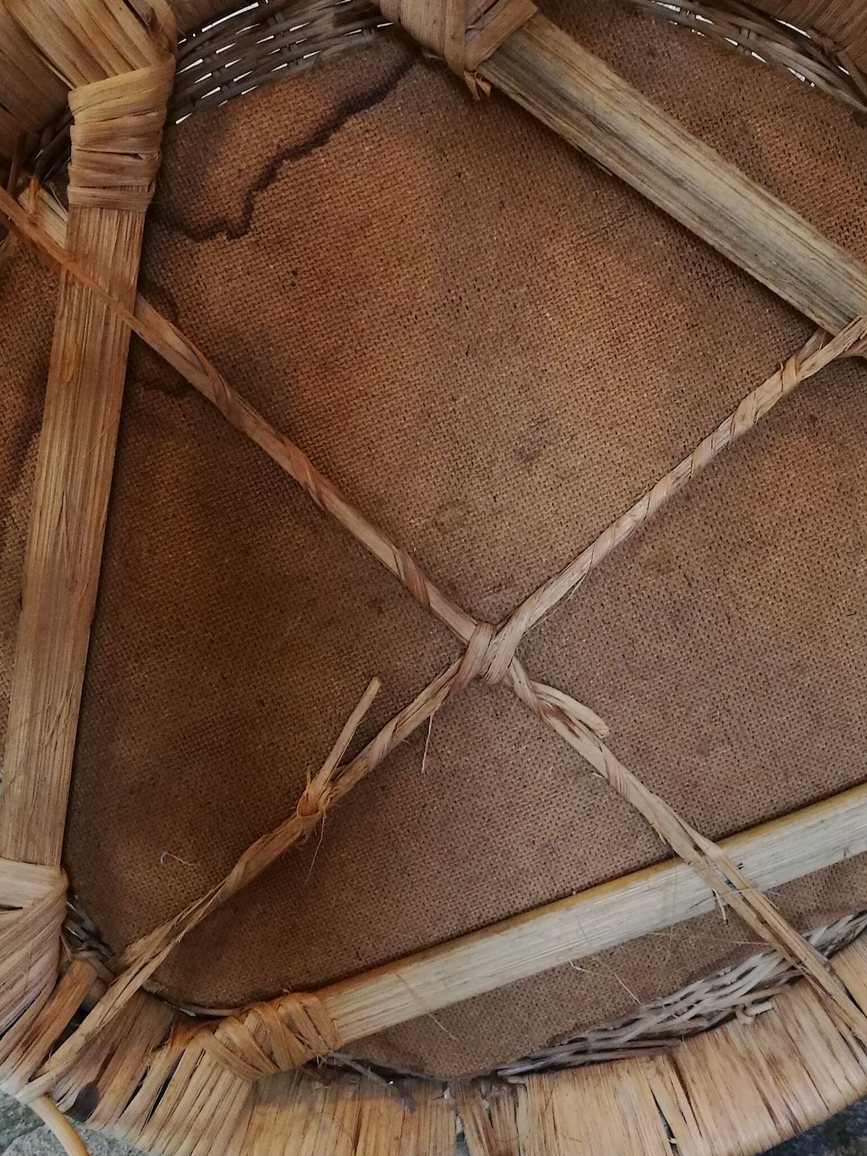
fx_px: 1436
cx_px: 473
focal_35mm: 43
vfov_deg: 43.6
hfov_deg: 33.6
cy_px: 467
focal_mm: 4.5
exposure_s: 1/30
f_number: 2.2
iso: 320
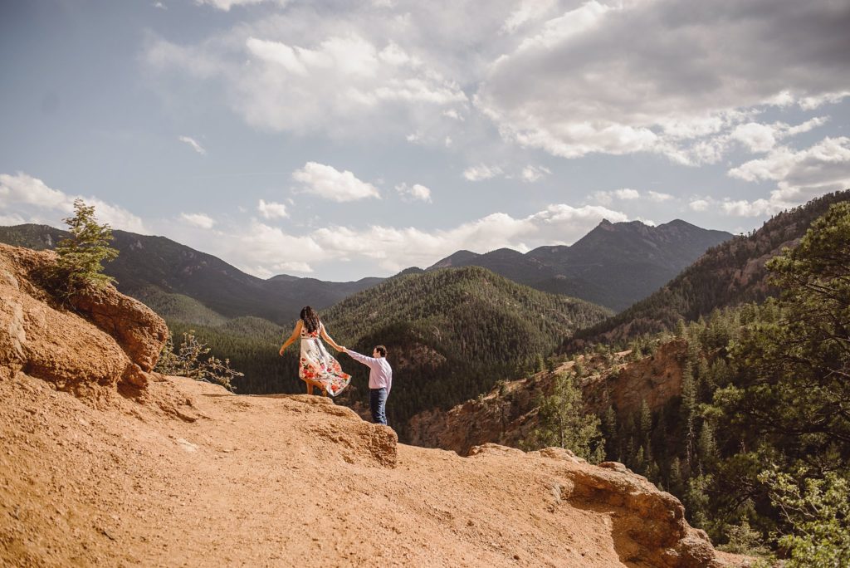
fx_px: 827
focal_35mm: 35
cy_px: 284
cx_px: 425
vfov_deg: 37.9
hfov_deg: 54.4
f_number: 2.5
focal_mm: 35
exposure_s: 1/3200
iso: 200
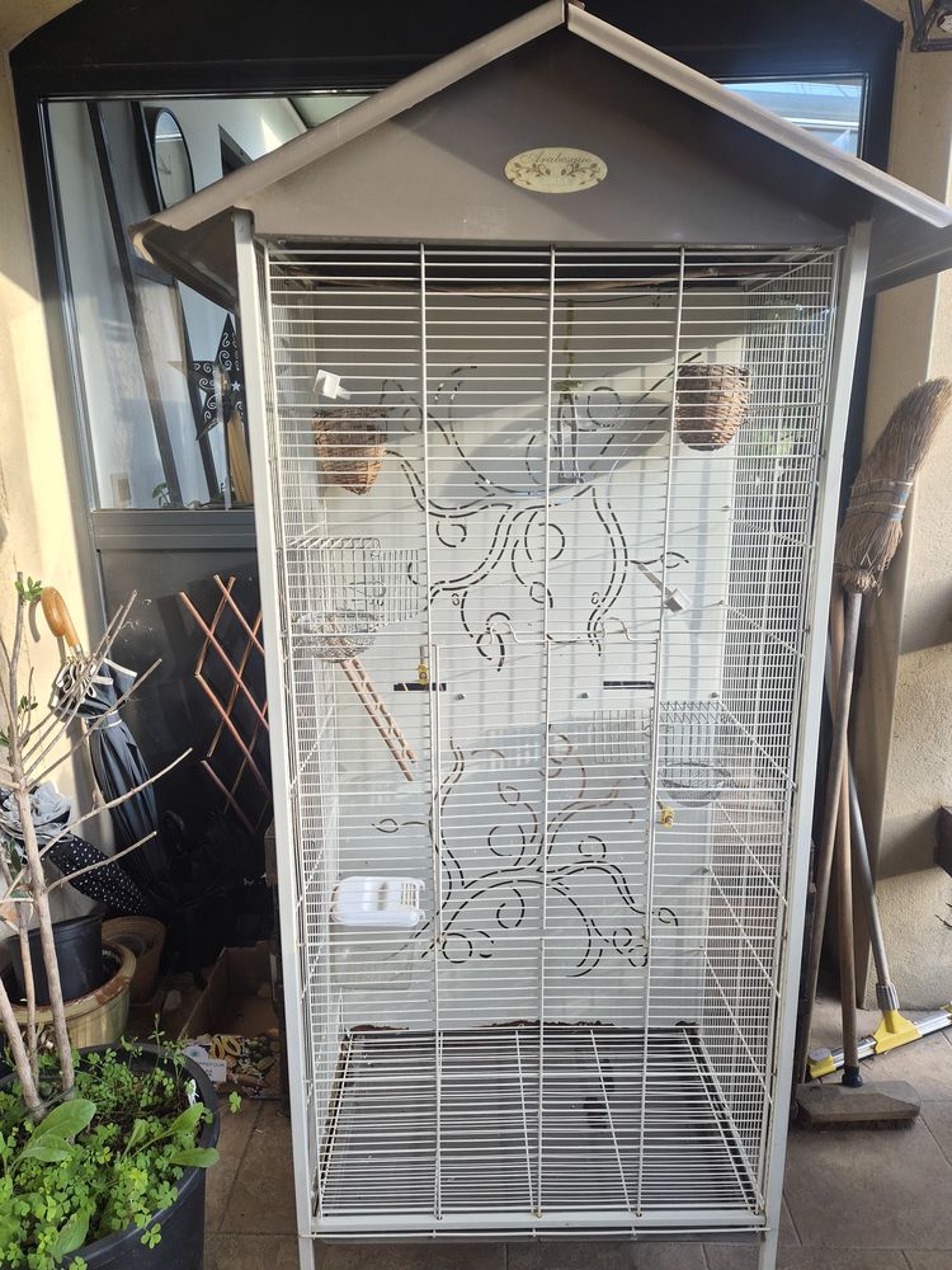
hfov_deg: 58.9
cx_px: 476
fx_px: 843
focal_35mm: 23
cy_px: 635
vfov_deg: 73.9
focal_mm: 5.4
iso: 64
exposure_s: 1/180
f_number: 1.8
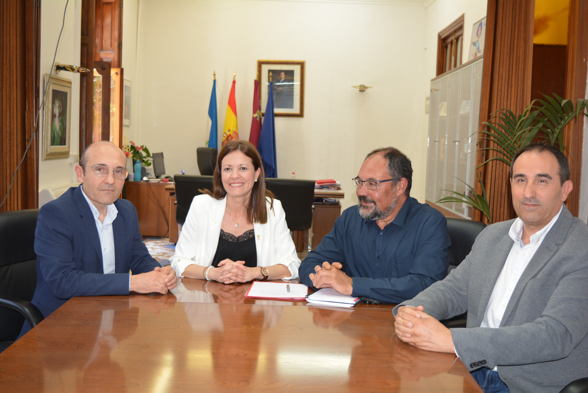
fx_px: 687
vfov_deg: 31.9
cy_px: 196
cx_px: 294
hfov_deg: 46.4
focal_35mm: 42
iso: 400
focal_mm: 28
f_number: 4.2
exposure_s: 1/60
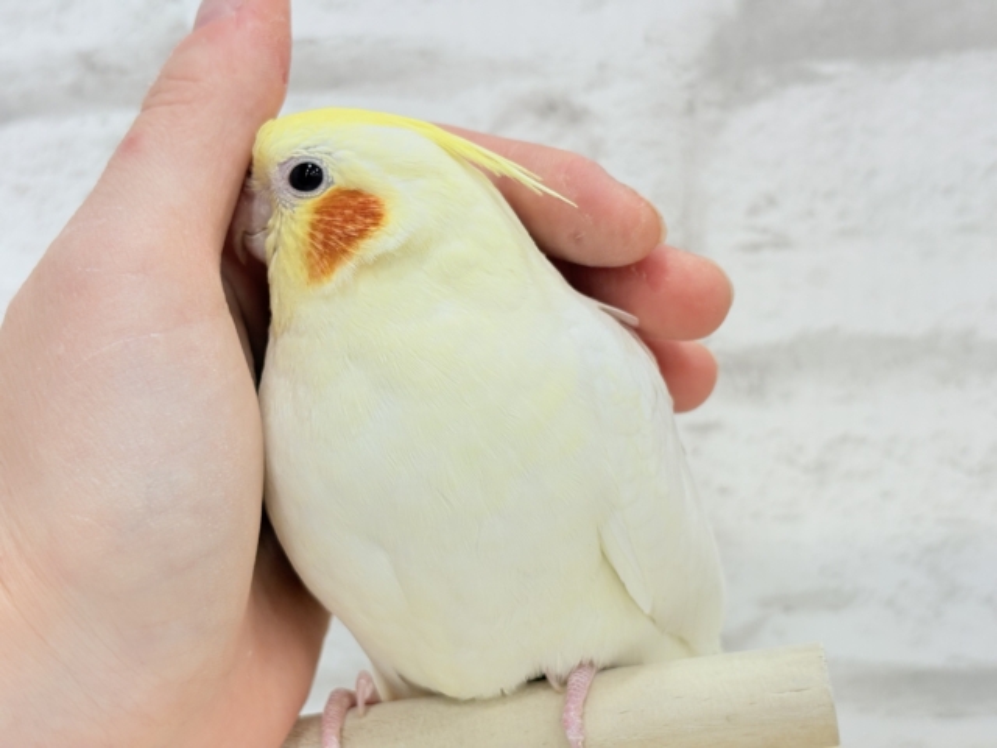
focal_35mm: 52
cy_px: 374
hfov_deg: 36.8
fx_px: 1498
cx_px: 498
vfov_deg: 28.0
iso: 40
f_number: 1.6
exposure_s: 1/50
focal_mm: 5.96
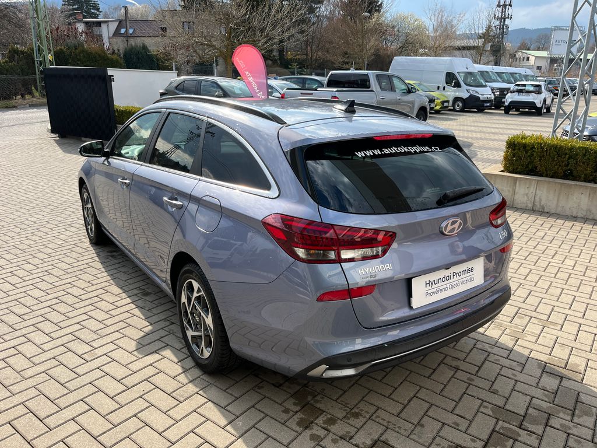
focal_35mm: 26
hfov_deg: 67.3
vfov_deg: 53.1
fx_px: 448
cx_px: 298
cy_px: 224
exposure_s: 1/1558
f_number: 1.6
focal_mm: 5.1
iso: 50
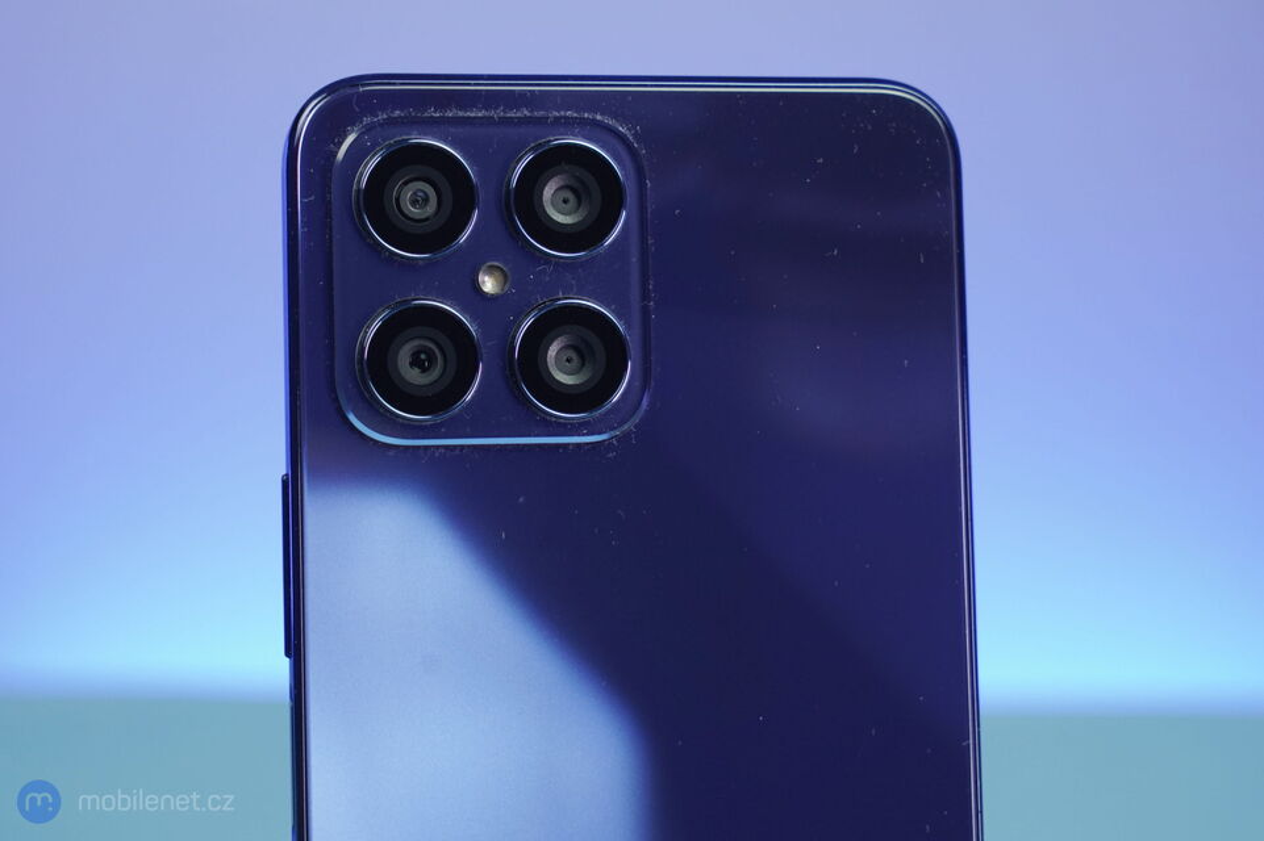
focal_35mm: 70
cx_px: 632
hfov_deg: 28.9
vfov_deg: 19.4
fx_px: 2457
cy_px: 420
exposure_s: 1/160
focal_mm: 70
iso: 1250
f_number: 6.3
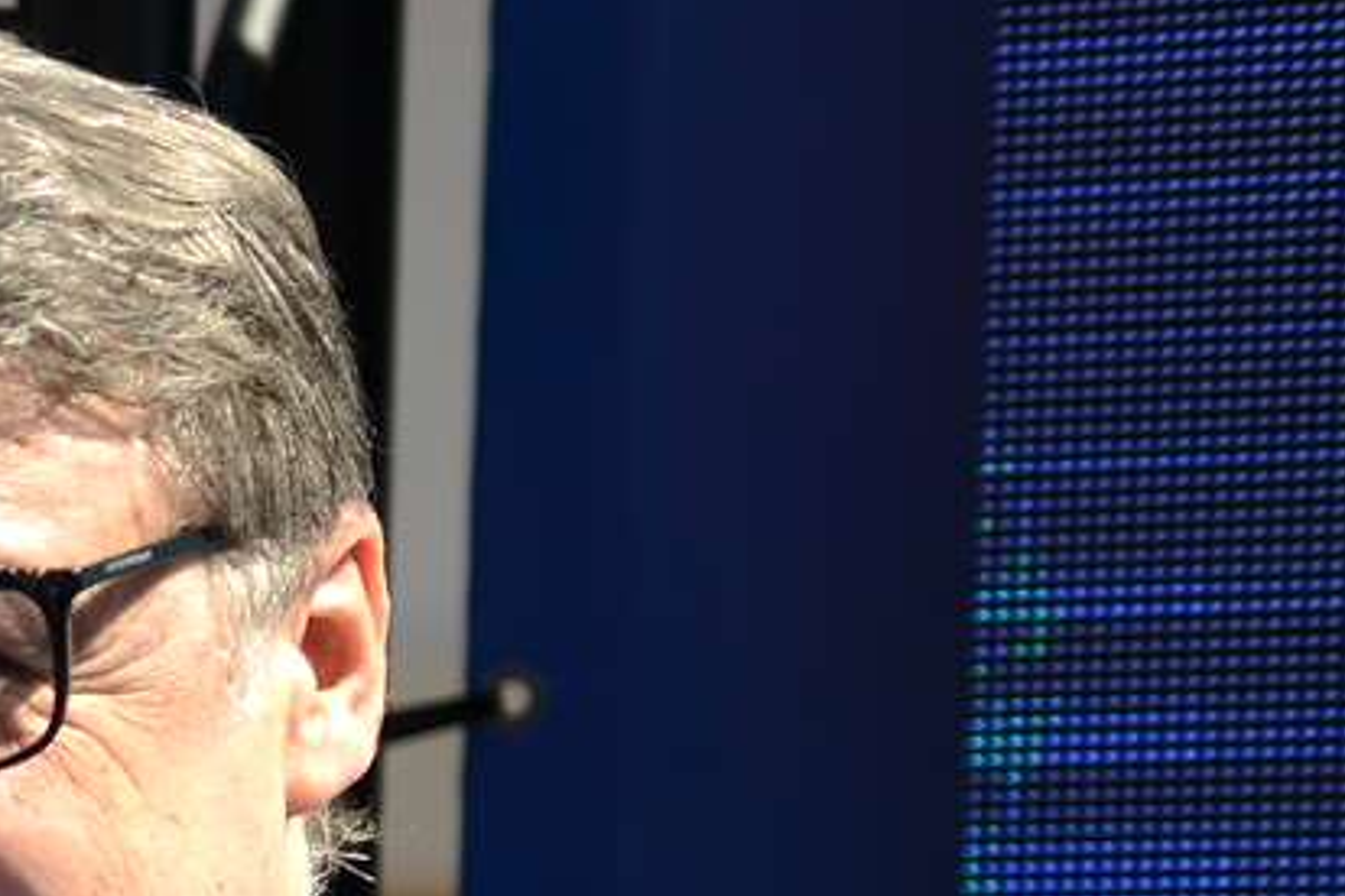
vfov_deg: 6.1
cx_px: -2476
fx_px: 8181
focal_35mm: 219
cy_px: 1997
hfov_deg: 8.2
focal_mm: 35
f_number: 2.2
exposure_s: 1/1000
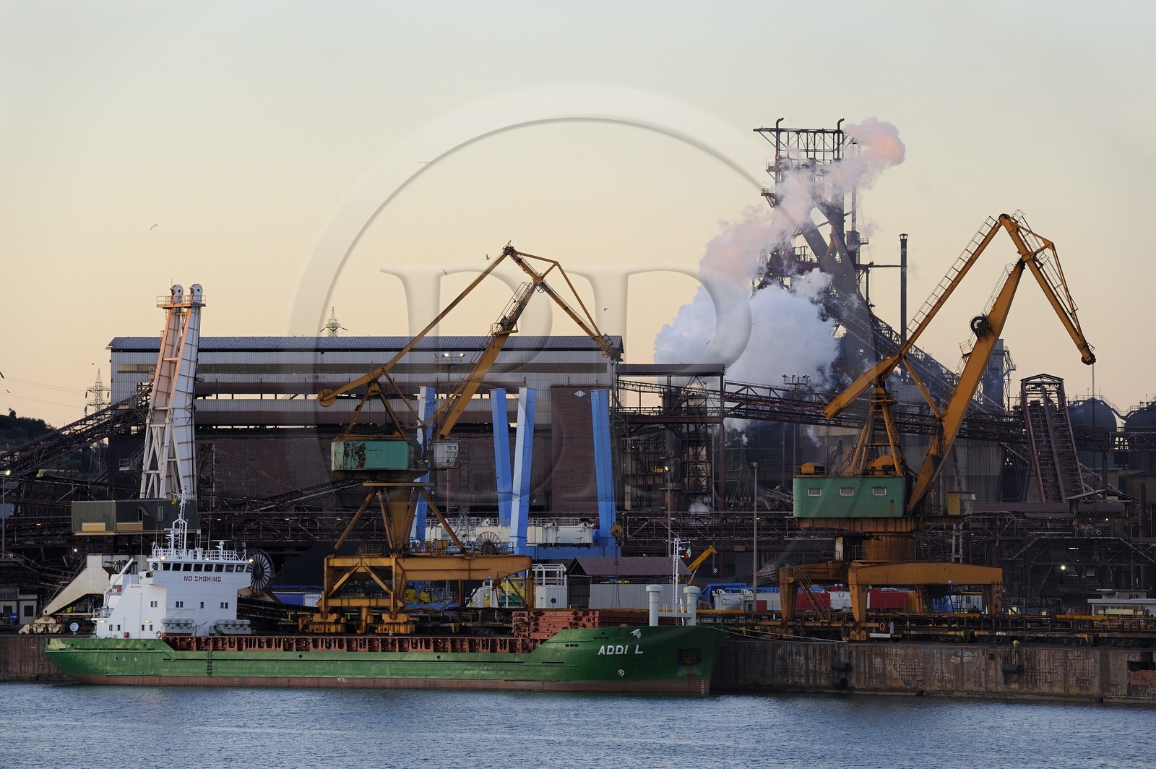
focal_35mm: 180
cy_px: 384
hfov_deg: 11.4
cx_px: 578
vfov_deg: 7.6
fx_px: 5775
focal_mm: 180
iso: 800
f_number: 7.1
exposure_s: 1/200
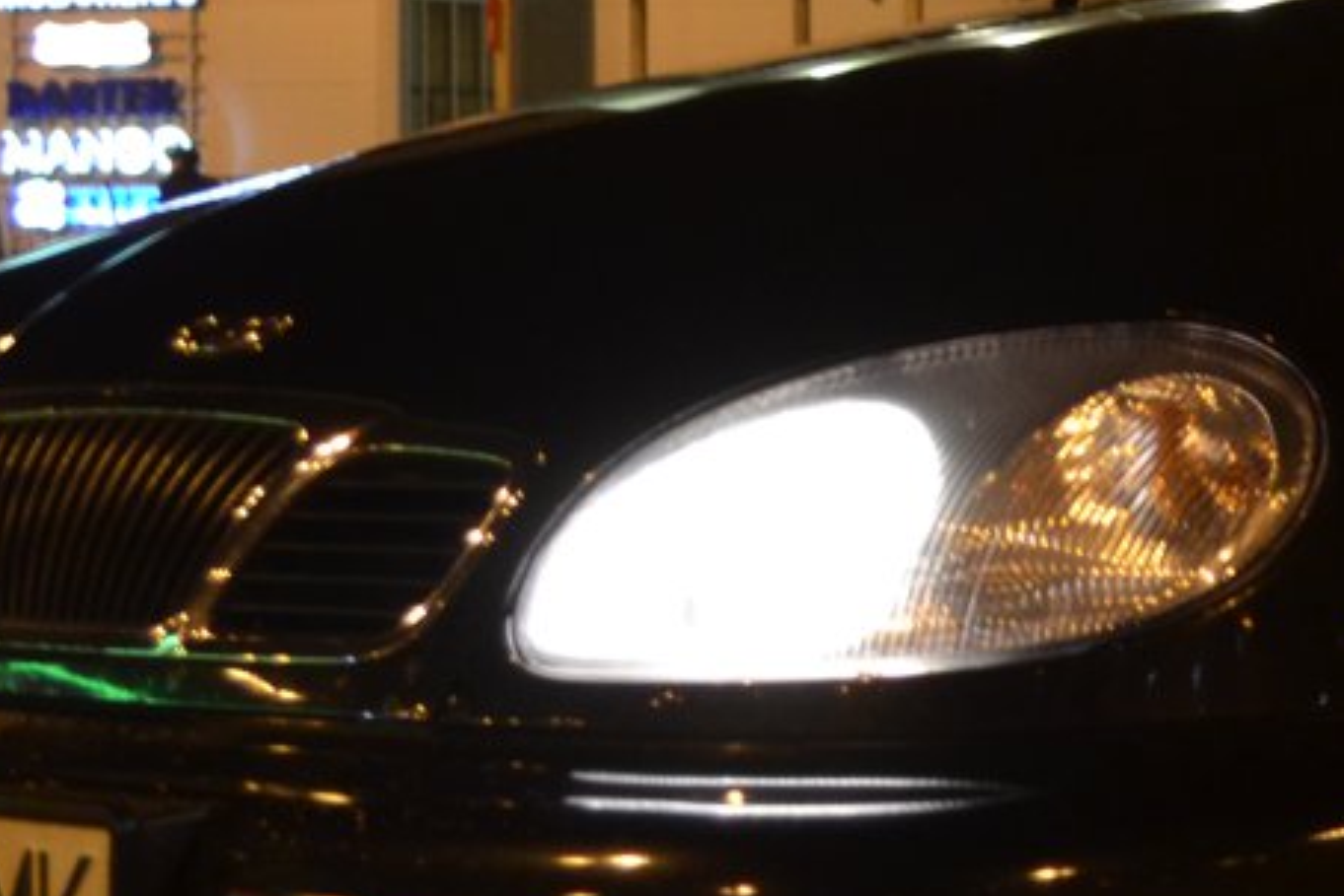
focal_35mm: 152
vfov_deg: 9.0
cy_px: -24
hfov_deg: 12.8
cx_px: 1995
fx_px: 5676
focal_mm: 24
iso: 800
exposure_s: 1/6
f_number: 5.6
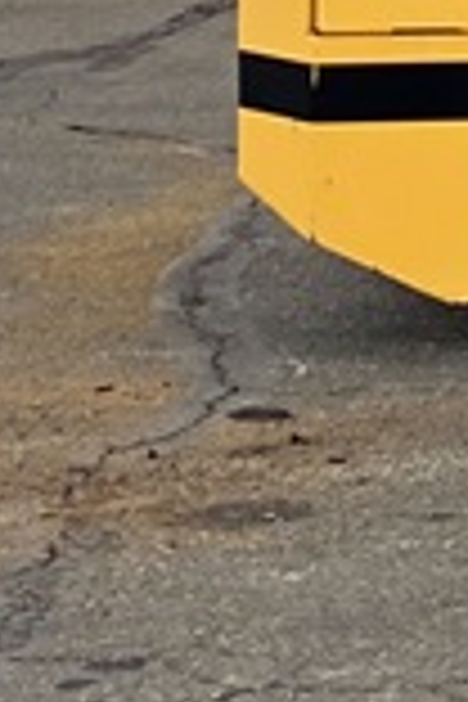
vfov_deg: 7.4
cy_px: -587
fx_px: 5265
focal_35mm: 270
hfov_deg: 4.8
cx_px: 1472
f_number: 2
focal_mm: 6
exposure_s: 1/122
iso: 20
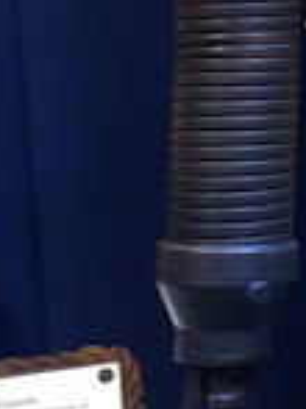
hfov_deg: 12.9
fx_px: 1239
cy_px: 43
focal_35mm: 105
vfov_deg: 18.4
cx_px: 534
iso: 200
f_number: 2.2
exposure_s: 1/17
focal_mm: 4.15
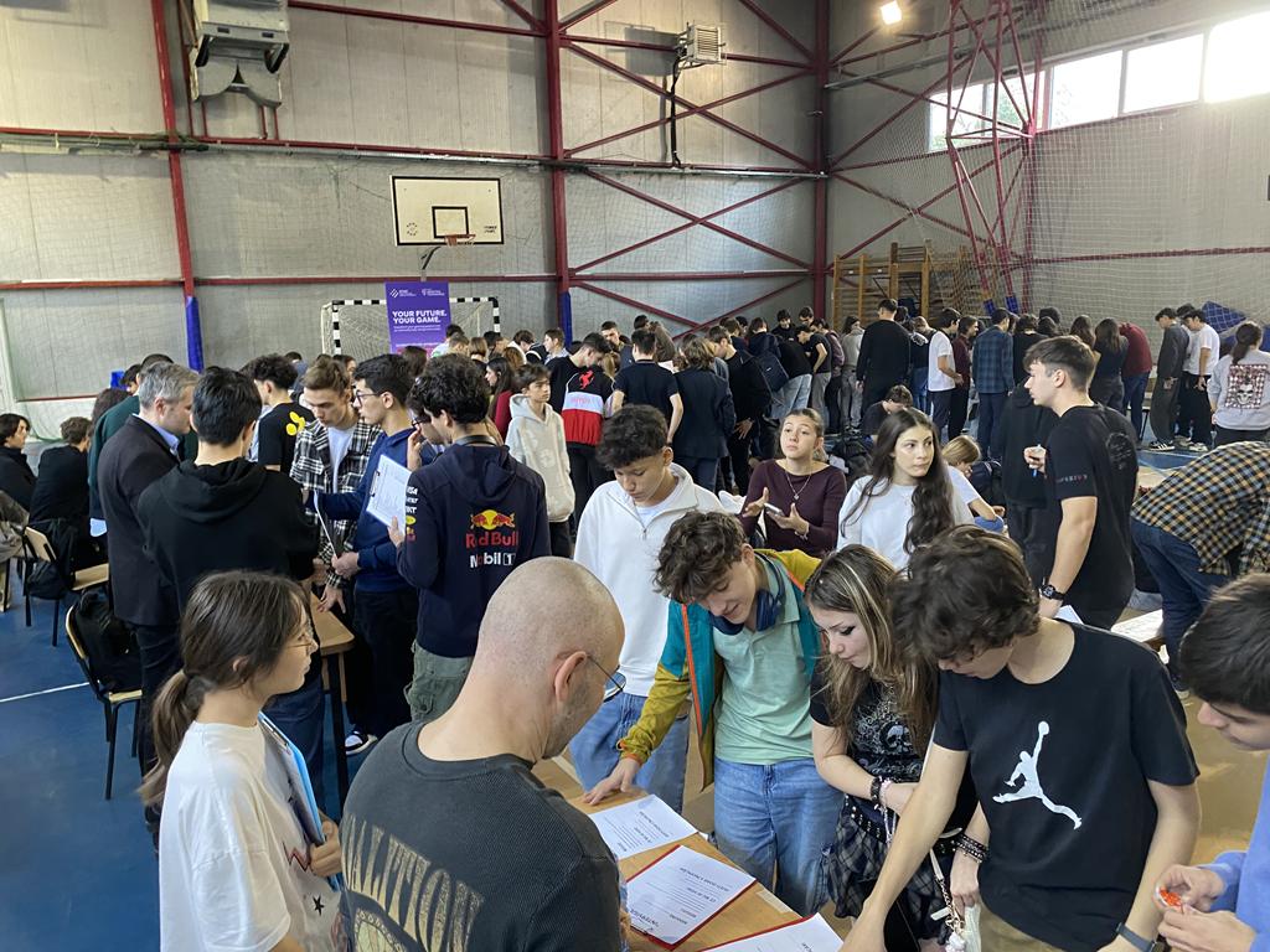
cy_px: 476
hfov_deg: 67.3
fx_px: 954
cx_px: 635
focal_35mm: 26
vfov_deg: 53.1
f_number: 1.8
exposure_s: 1/50
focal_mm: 4.25
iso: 250
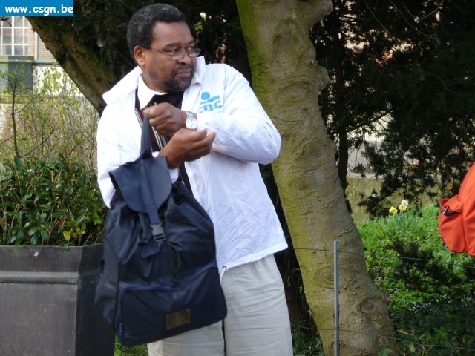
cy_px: 178
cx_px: 238
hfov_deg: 14.0
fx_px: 1935
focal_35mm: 141
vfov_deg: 10.5
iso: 100
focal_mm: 24.1
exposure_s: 1/100
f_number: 4.8
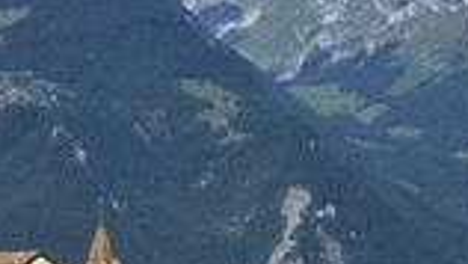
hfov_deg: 9.0
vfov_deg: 5.1
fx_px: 2967
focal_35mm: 239
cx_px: -6
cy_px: 267
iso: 200
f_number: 16
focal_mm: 86
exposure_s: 1/250
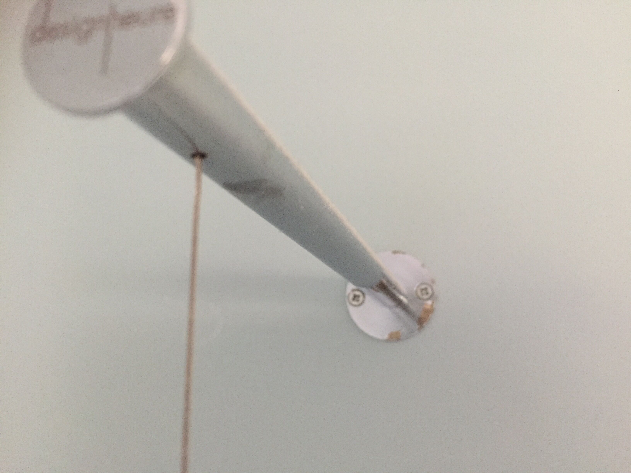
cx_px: 316
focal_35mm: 29
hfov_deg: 61.7
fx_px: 529
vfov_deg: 48.2
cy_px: 236
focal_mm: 4.15
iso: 320
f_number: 2.2
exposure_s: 1/17
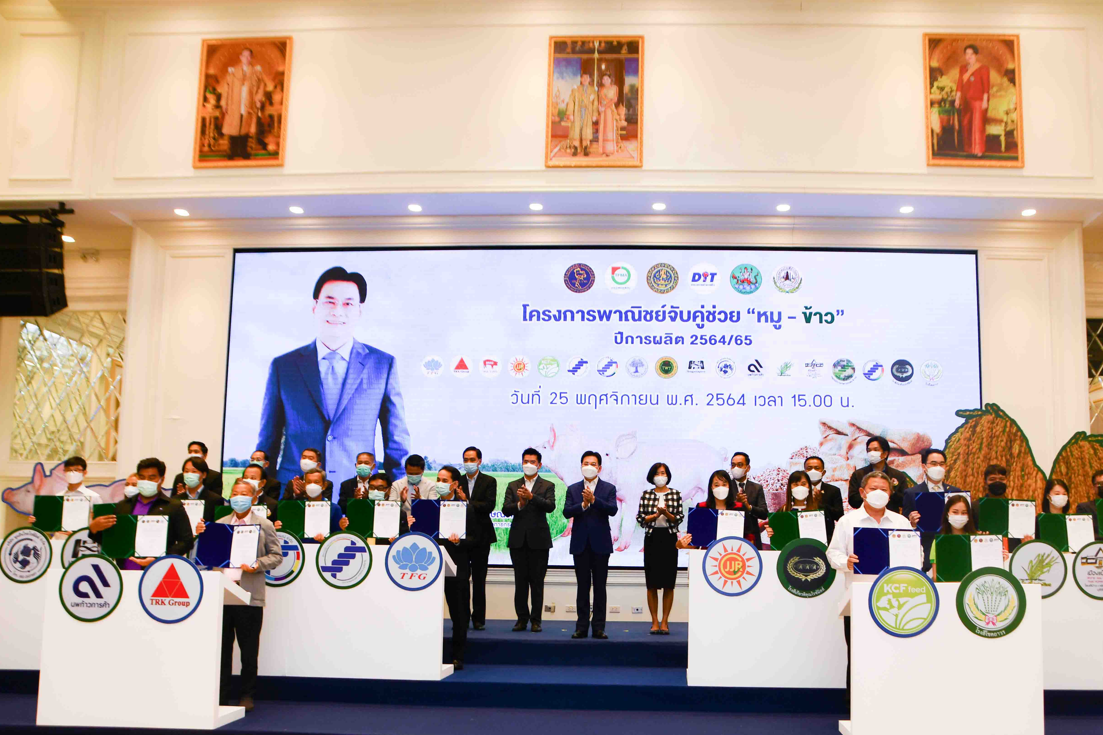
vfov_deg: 42.3
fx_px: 950
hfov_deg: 60.1
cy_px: 410
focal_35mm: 31
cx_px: 624
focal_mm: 18
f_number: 4.5
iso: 200
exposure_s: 1/80
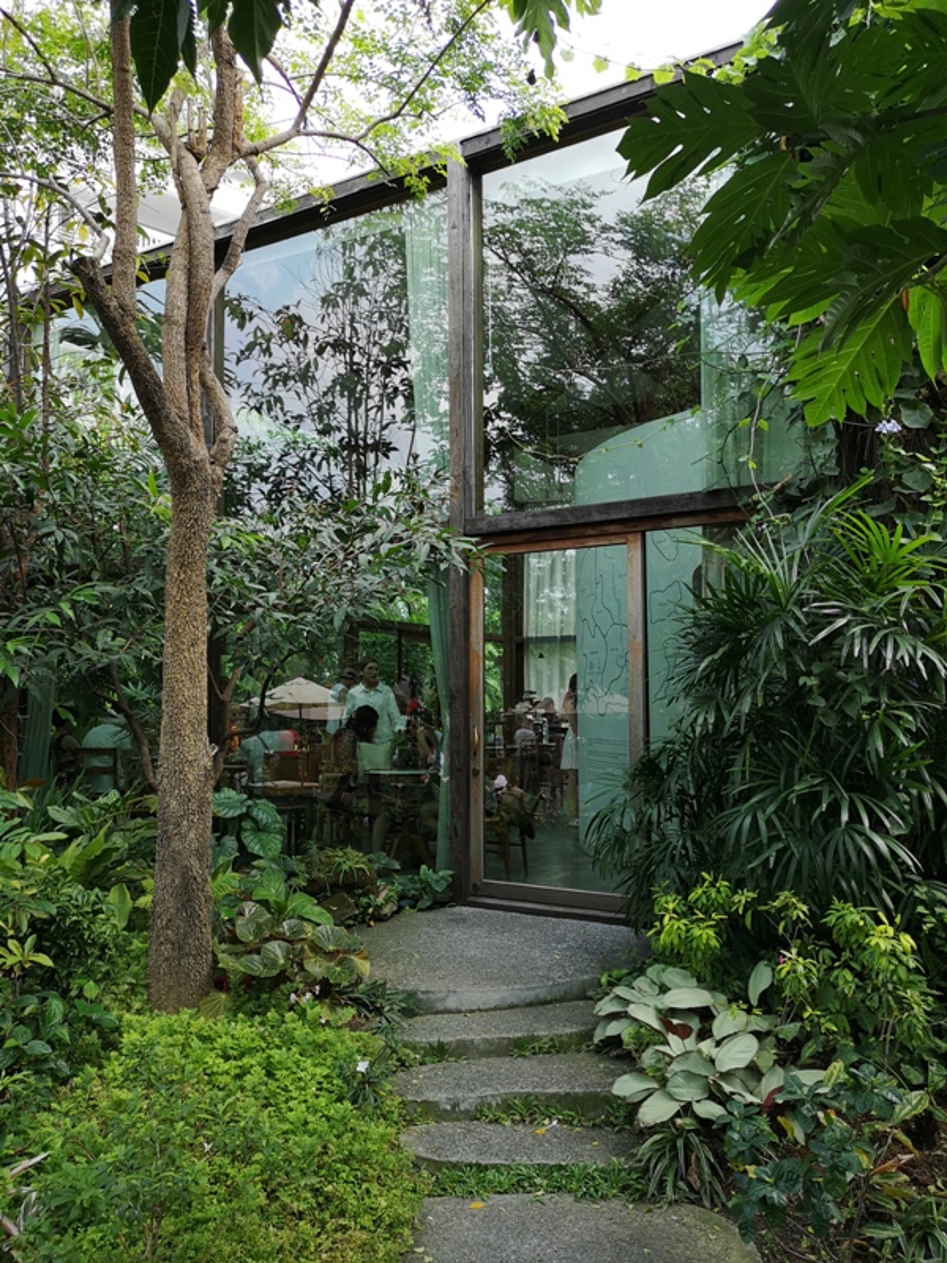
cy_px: 632
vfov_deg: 65.3
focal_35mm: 27
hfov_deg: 51.4
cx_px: 474
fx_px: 985
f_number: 1.8
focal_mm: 3.95
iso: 50
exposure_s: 1/255
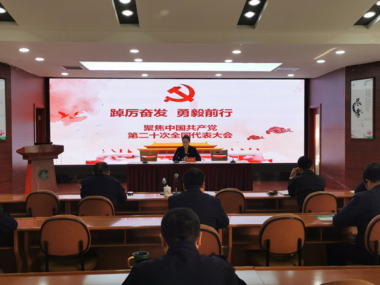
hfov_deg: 50.1
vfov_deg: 38.7
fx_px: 406
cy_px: 142
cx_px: 190
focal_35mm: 37
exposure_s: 1/115
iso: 50
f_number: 1.8
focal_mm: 5.58
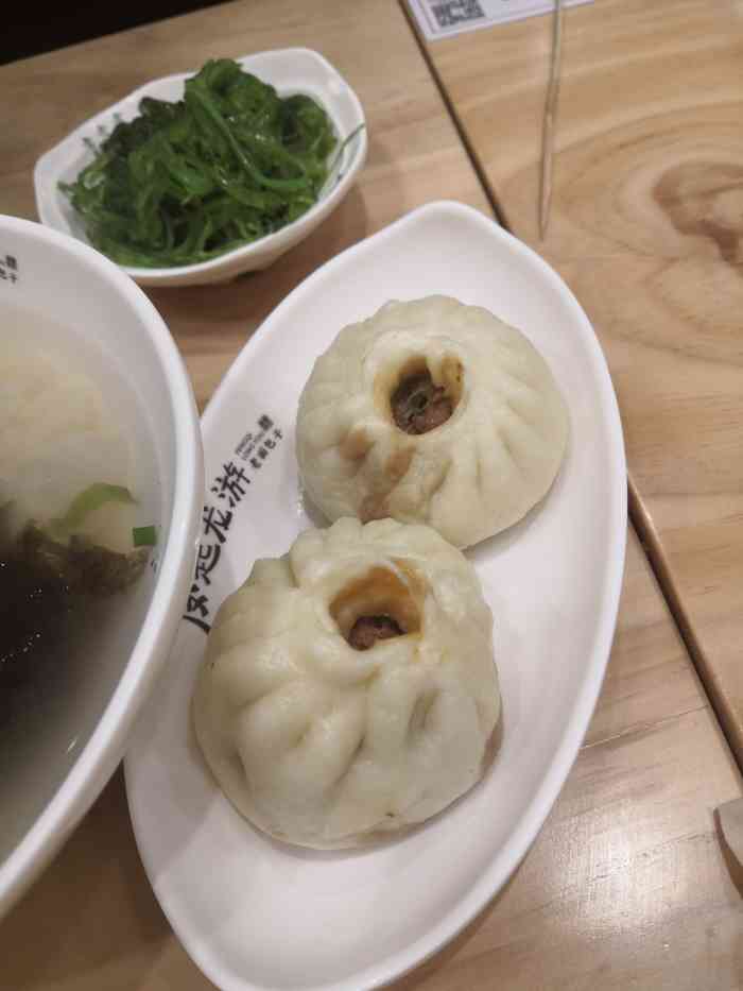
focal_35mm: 27
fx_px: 773
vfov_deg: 65.3
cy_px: 496
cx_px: 372
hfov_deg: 51.4
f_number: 1.8
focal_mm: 3.95
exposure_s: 1/50
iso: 100
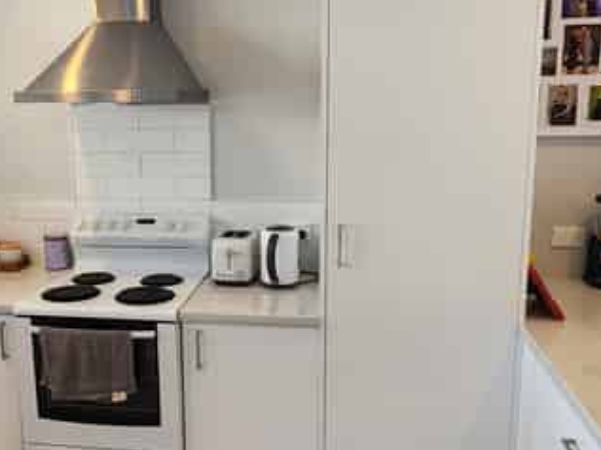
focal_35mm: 27
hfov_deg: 64.3
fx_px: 468
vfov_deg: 51.3
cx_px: 220
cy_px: 221
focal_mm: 2.2
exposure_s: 1/50
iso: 50
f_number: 2.2
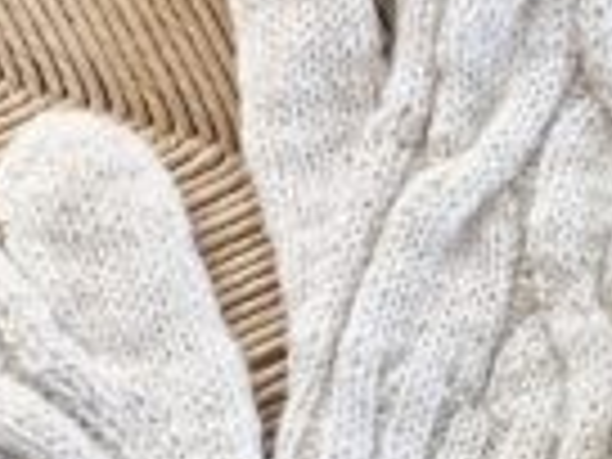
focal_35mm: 135
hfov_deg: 14.3
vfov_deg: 11.0
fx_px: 2387
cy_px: 171
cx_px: 639
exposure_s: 1/400
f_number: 1.8
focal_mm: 5.54
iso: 50
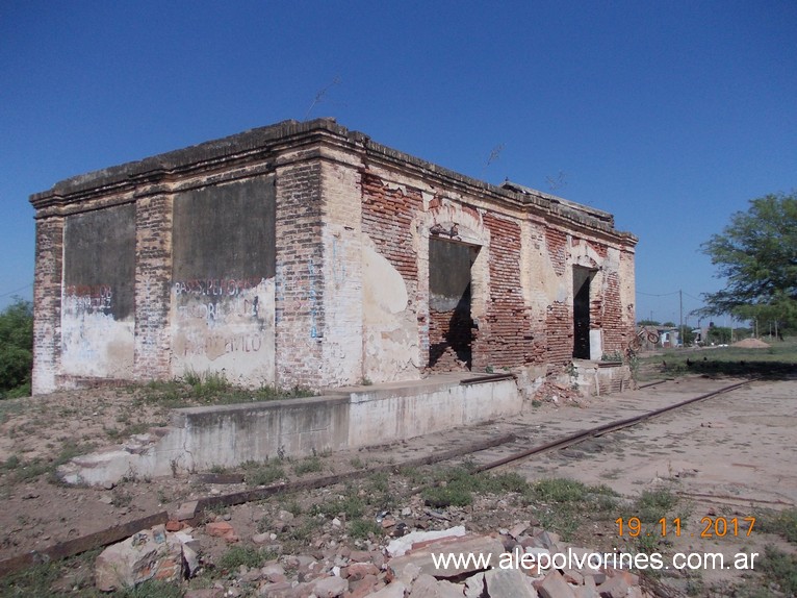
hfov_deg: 63.5
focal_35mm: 28
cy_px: 299
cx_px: 398
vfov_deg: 49.7
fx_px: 644
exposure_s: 1/800
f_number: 5.4
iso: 80
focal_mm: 4
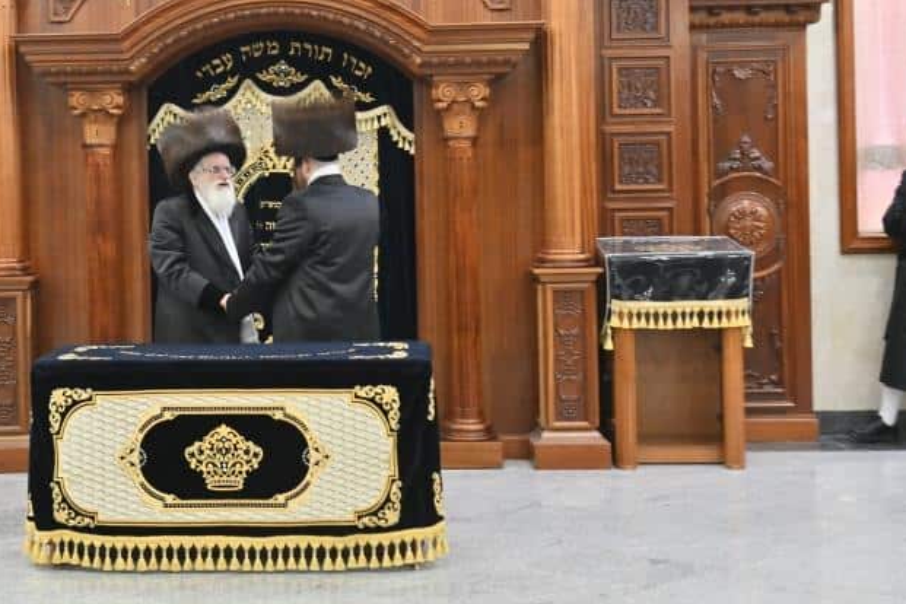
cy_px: 193
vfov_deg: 20.5
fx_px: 1661
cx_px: 249
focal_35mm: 66
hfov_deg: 30.1
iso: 1600
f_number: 4
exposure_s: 1/160
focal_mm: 40
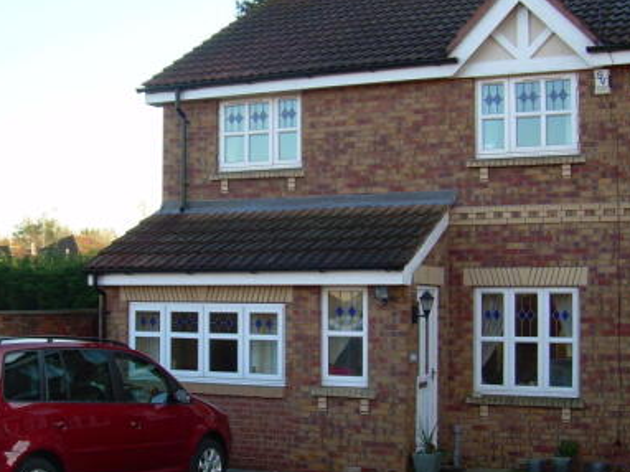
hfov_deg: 33.2
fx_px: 1055
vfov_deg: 25.2
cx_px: 288
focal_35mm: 58
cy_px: 235
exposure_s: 1/162
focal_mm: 6.3
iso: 50
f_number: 2.8
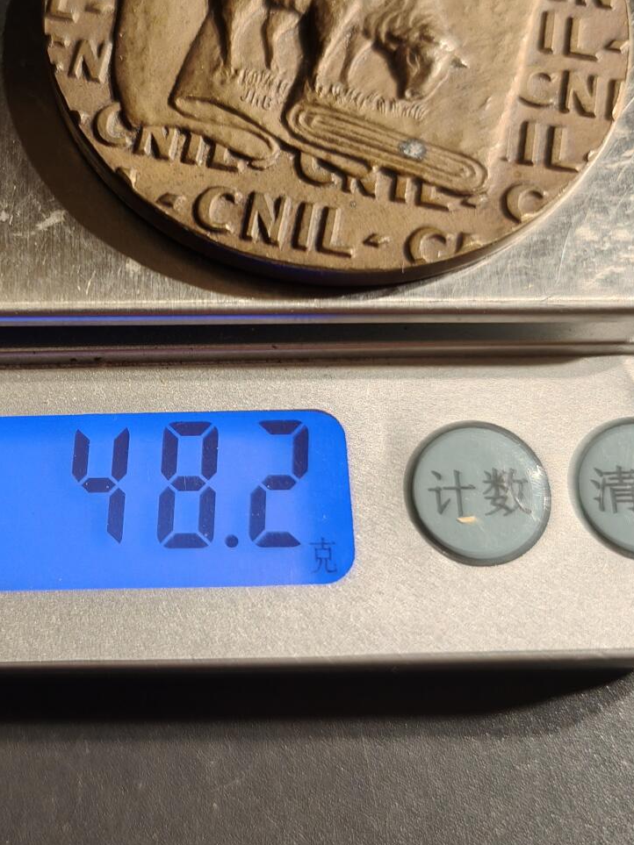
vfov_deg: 43.8
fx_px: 1050
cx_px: 100
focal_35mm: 43
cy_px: 367
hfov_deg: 32.4
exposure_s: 1/100
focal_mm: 6.06
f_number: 1.6
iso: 200
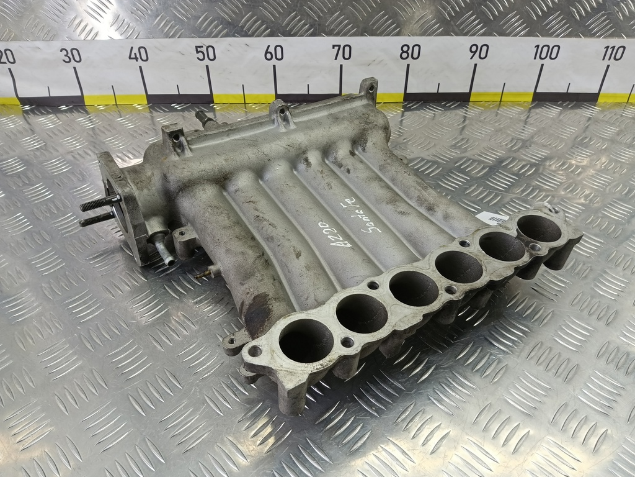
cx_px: 318
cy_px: 238
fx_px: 422
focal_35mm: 23
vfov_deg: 58.9
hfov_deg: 73.9
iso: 130
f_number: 1.6
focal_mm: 4.11
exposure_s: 1/50
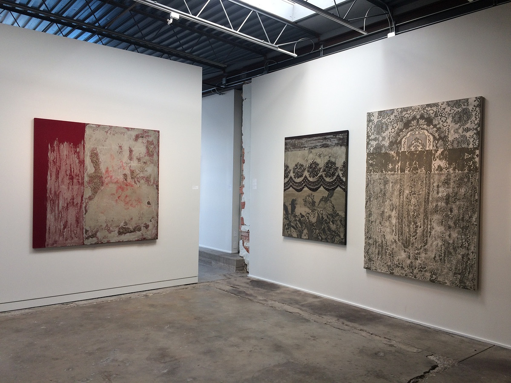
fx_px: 428
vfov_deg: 48.2
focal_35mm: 29
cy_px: 192
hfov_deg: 61.7
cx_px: 256
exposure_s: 1/60
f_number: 2.2
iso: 50
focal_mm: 4.15
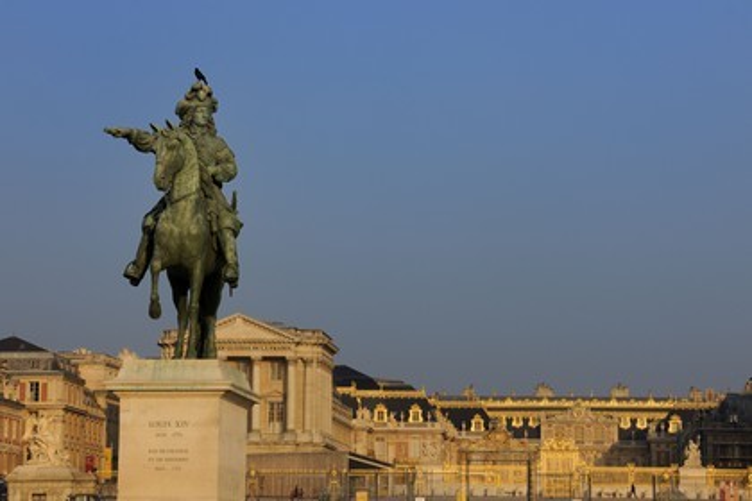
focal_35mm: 135
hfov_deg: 15.2
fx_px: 2820
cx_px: 376
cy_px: 250
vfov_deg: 10.2
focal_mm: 135
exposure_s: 1/160
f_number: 13
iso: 200
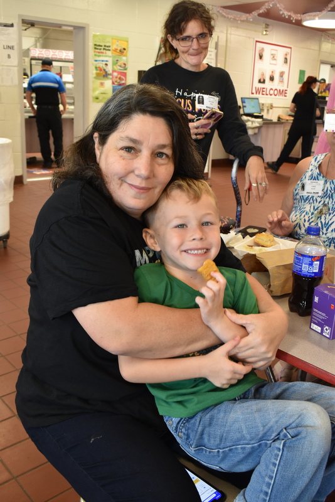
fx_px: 481
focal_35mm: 34
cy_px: 251
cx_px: 168
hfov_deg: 38.4
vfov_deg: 55.1
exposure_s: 1/40
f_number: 7.1
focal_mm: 23
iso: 1000
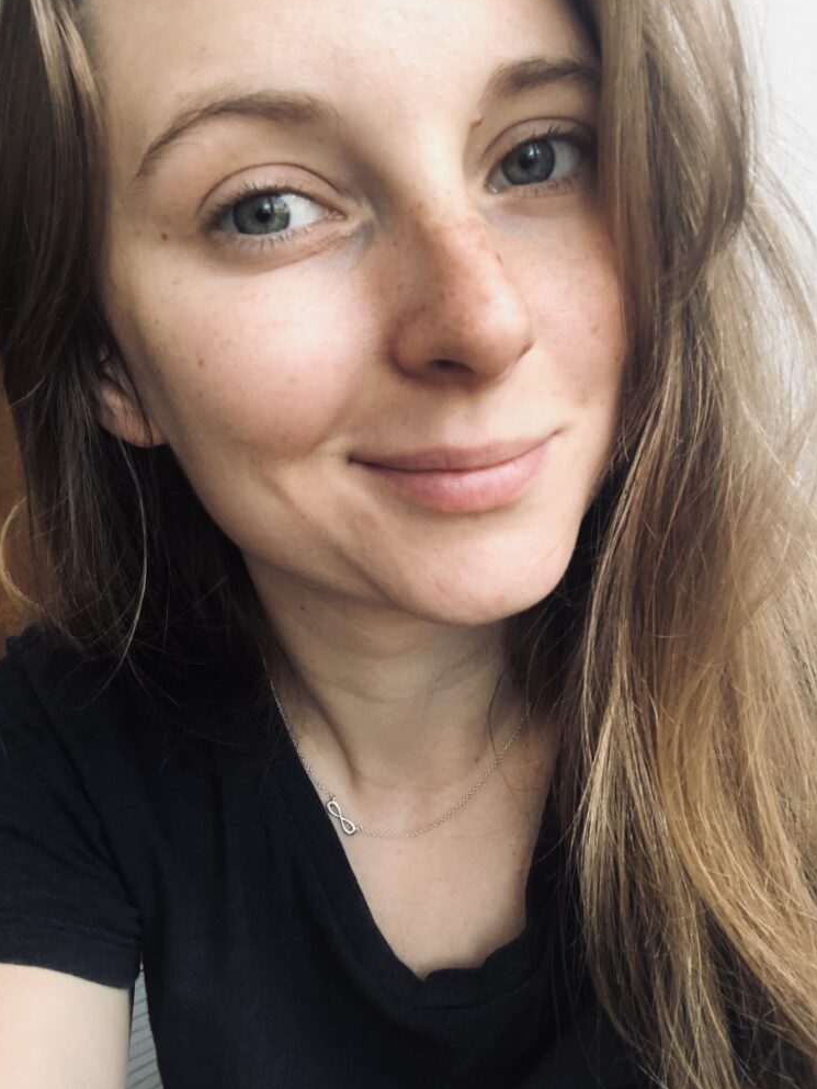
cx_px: 416
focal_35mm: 33
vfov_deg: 55.3
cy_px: 548
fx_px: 1038
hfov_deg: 43.0
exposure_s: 1/60
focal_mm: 2.87
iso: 80
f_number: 2.2
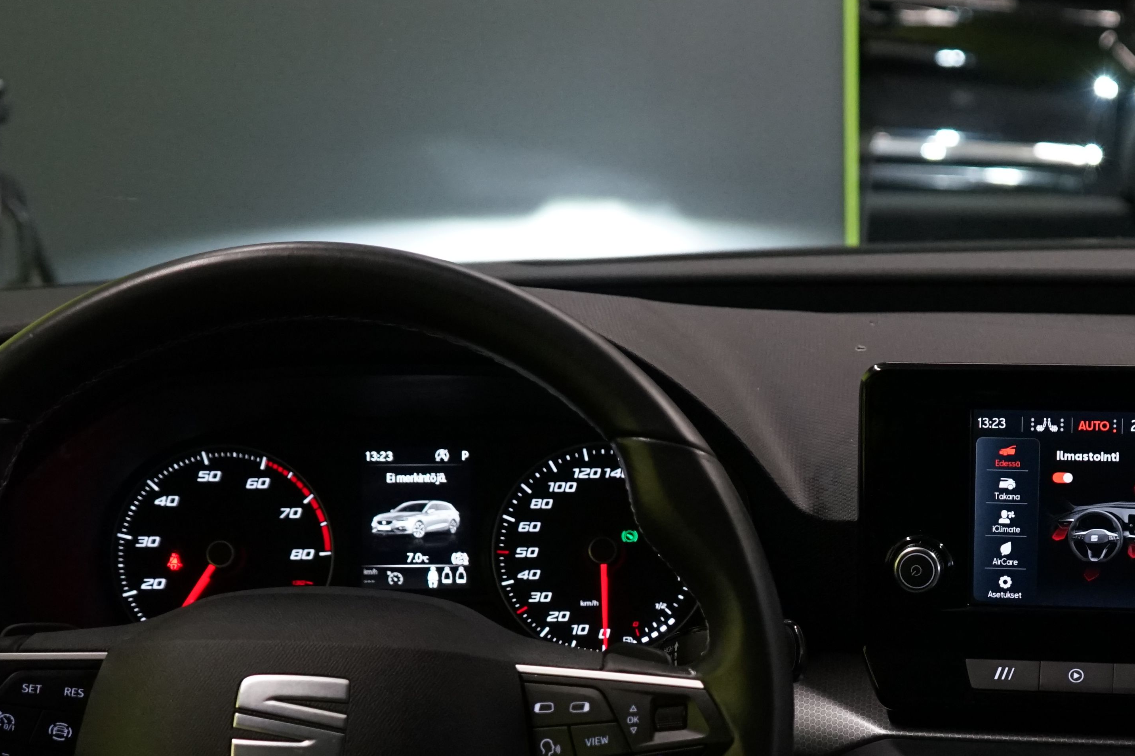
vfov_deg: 19.9
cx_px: 867
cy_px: 681
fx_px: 2112
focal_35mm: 67
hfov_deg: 29.6
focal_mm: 32
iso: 2500
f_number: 4.5
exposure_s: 1/50
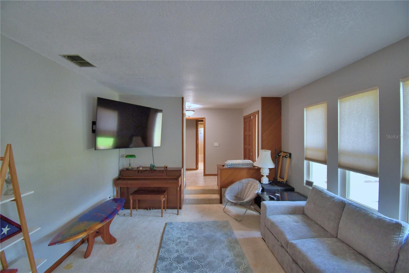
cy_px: 136
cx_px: 204
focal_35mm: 15
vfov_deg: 77.3
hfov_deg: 100.4
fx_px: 170
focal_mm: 10
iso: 450
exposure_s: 1/30
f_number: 4.5
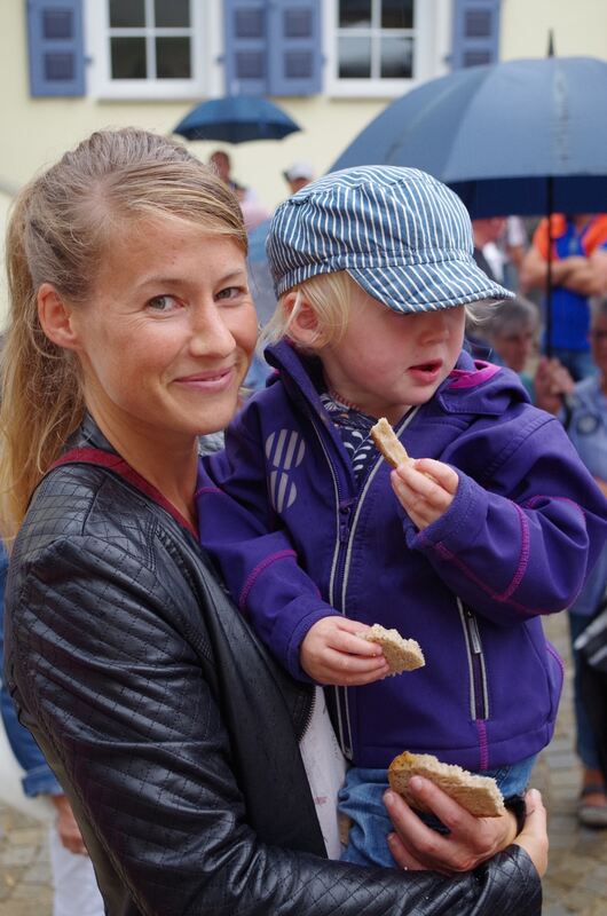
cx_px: 304
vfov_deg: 35.1
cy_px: 458
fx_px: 1448
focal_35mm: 57
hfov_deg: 23.7
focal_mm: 37.5
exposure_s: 1/80
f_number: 4.5
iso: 800
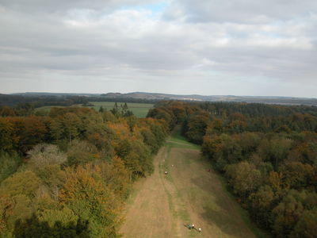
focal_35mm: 35
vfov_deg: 40.7
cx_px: 158
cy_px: 119
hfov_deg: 52.6
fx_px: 321
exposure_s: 1/203
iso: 100
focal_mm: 8.9
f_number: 5.6
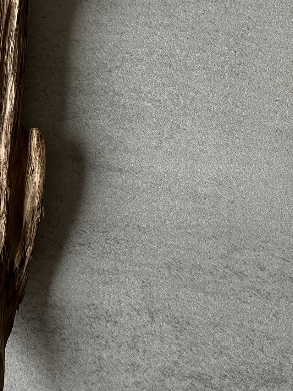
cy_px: 102
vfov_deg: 31.2
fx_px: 689
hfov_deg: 22.7
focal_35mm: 61
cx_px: -26
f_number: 1.8
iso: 80
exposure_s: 1/83
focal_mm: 3.99
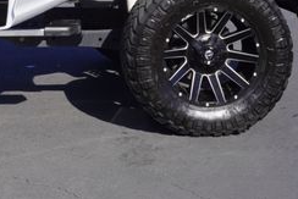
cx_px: -5
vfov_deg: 10.0
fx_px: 1110
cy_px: -60
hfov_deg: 15.0
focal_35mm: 134
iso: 100
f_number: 11
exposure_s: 1/160
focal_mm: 34
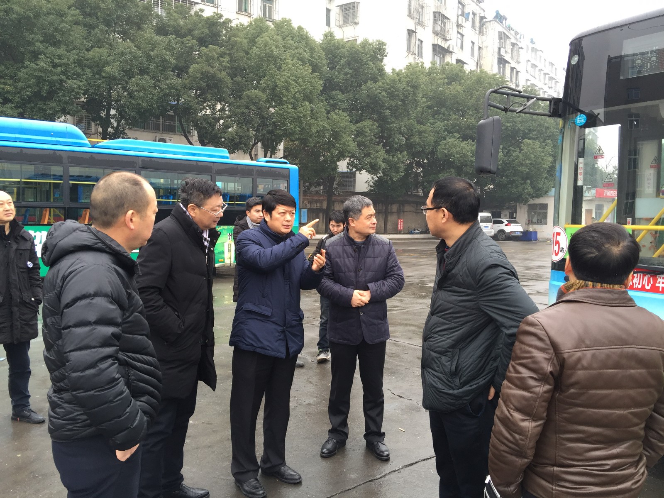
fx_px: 556
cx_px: 332
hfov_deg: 61.7
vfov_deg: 48.2
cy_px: 249
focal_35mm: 29
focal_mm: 4.15
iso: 40
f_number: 2.2
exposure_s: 1/100
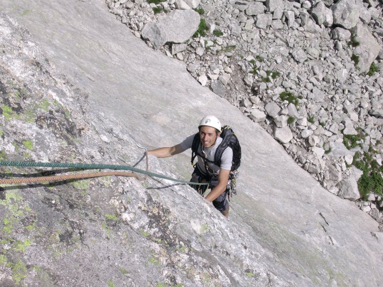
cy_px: 144
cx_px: 192
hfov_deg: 30.7
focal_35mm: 63
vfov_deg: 23.3
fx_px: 697
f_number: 7
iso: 70
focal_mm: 9.6
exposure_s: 1/418
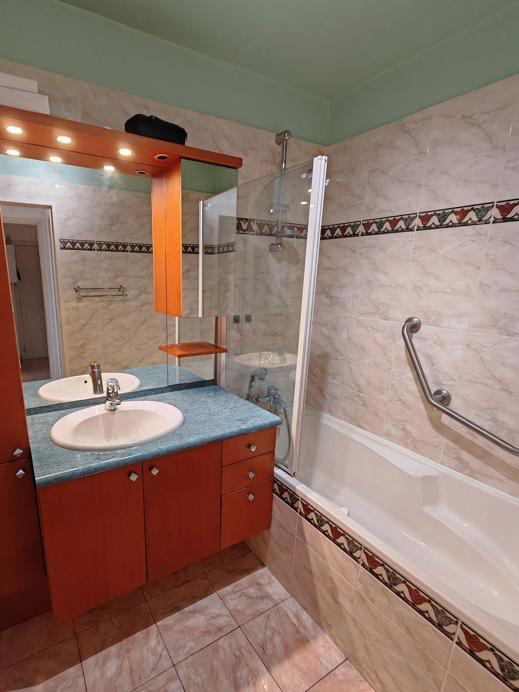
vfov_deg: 90.9
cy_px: 366
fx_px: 340
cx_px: 205
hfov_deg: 73.9
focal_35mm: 17
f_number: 2
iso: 320
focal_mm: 1.82
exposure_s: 1/50
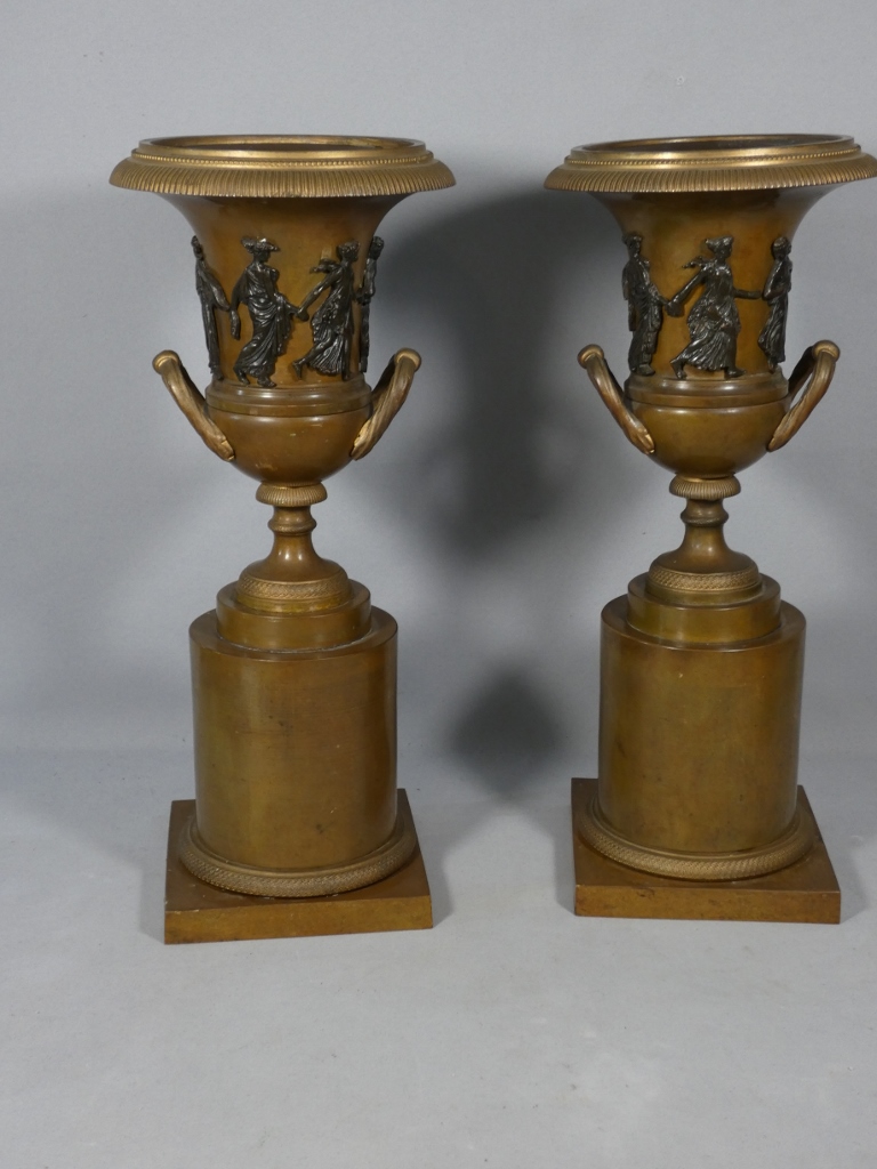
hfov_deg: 29.1
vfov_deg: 38.2
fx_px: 1689
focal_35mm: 50
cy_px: 584
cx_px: 438
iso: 200
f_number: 3.9
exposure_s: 1/80
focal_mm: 9
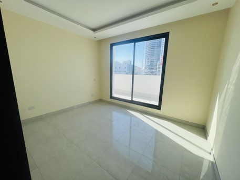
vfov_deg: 89.9
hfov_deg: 106.2
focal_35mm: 13
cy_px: 90
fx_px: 90
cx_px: 120
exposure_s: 1/325
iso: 32
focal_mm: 1.57
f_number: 1.8
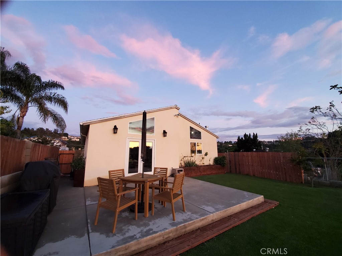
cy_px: 128
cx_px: 171
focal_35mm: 13
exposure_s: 1/60
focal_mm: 1.8
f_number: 2.2
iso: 320
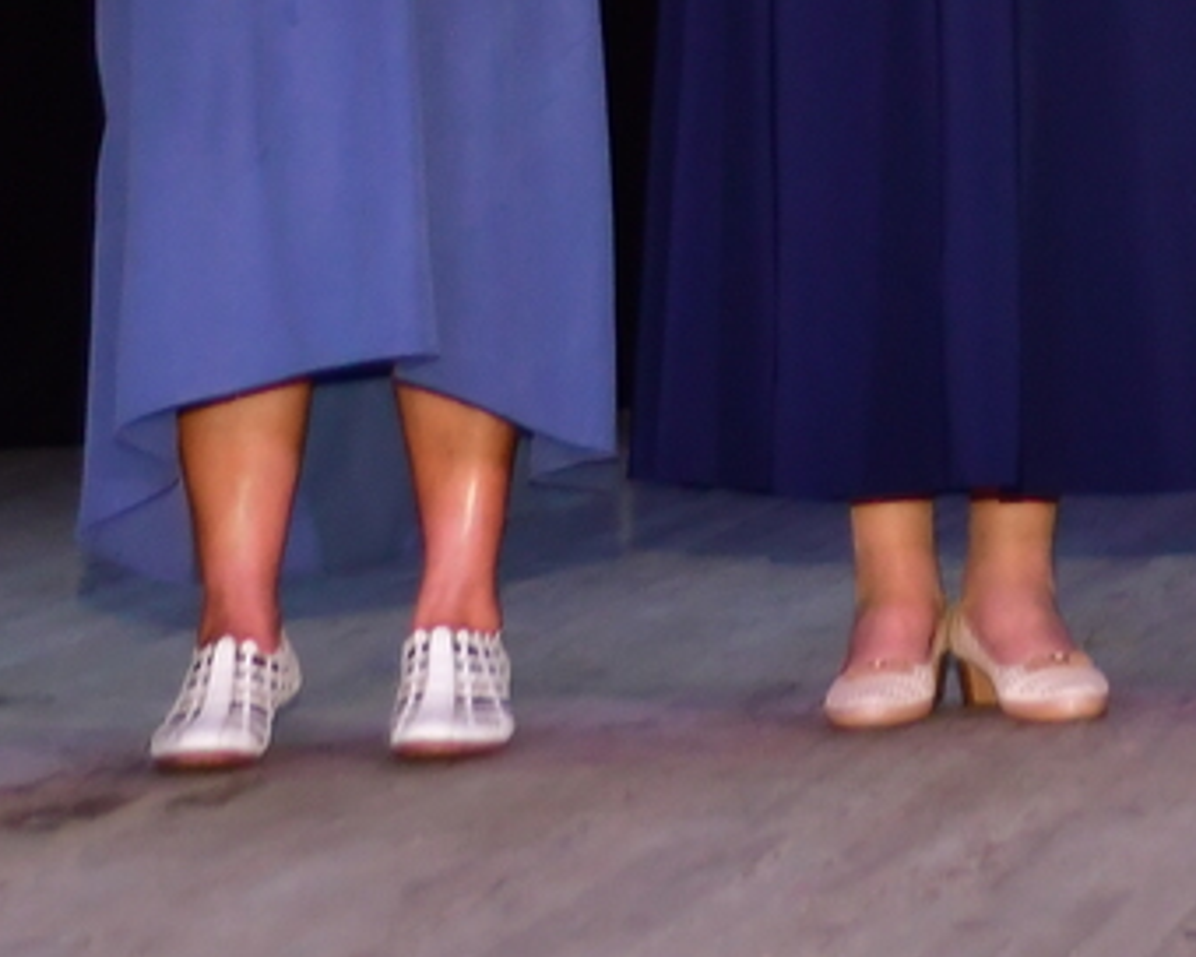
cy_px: -843
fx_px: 7964
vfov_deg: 6.7
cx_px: 1819
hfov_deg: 8.4
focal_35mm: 225
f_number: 4.5
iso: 500
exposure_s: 1/250
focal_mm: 34
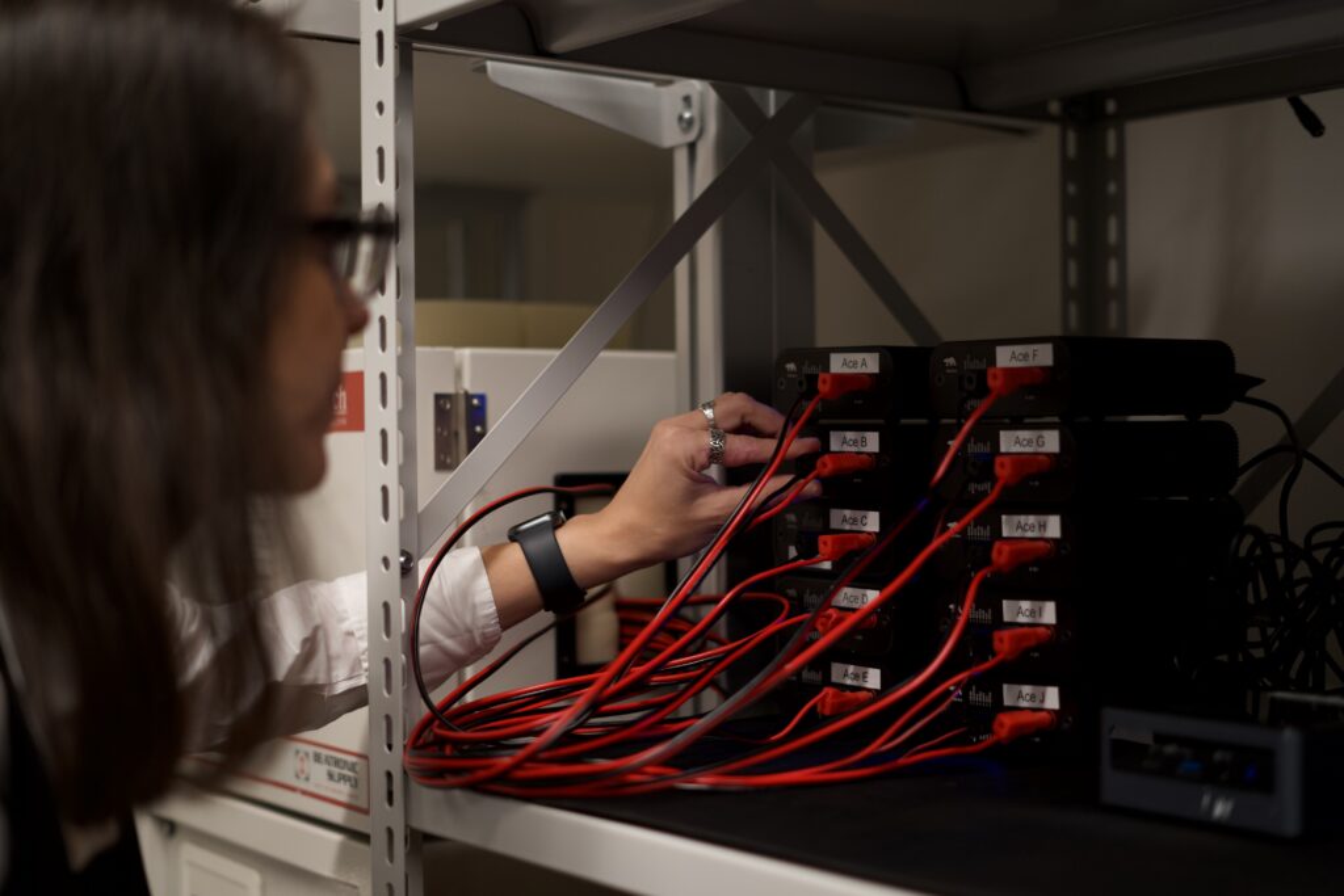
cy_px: 448
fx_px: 1867
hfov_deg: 39.6
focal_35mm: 50
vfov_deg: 27.0
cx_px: 672
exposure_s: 1/80
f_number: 1.8
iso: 640
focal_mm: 50
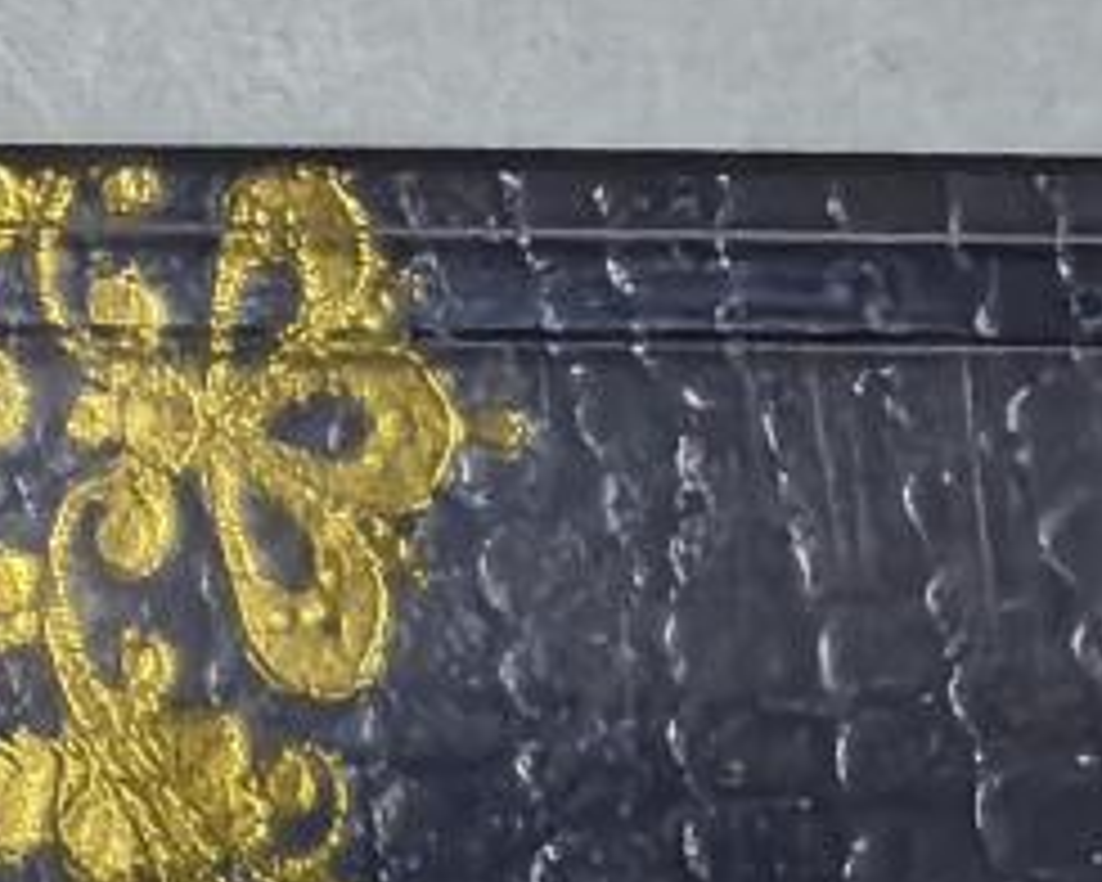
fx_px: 4370
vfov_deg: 11.4
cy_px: 94
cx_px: -598
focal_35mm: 134
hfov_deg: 13.5
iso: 160
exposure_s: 1/50
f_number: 2.2
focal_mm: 1.68
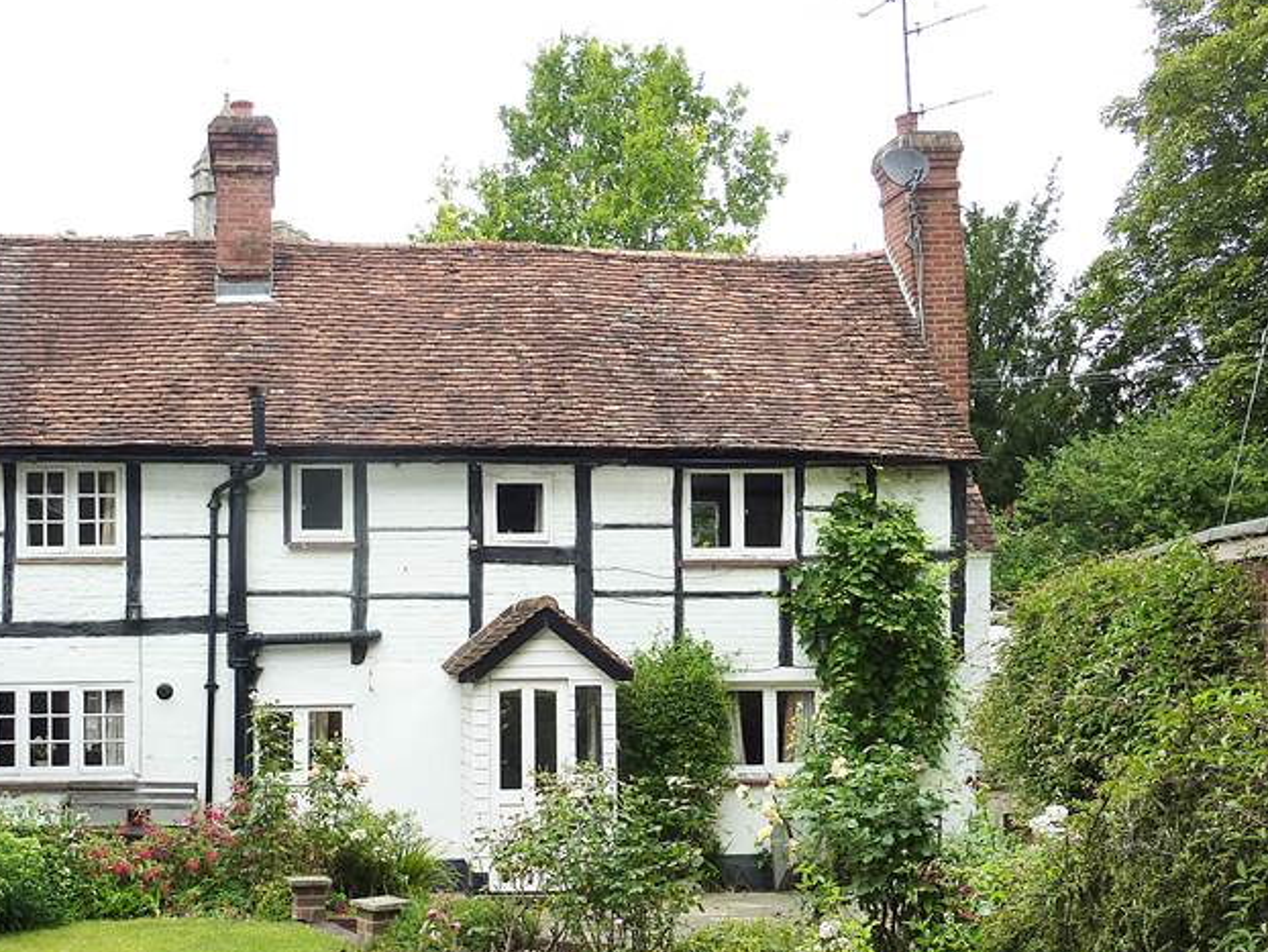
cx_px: 461
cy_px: 583
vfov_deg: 32.1
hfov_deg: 41.7
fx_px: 1649
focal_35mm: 45
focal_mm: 5.7
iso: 125
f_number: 4
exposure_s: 1/160
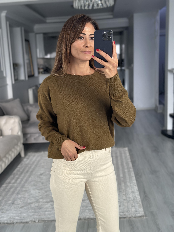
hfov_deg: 30.3
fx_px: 322
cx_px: 87
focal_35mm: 48
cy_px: 116
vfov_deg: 39.7
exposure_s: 1/60
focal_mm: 6.86
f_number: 1.78
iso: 320
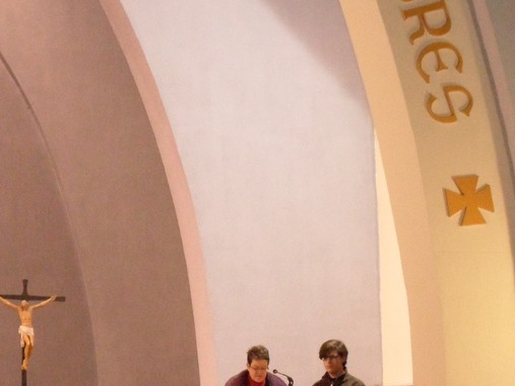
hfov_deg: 19.3
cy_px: 371
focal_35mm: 101
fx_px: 1502
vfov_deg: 14.4
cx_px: 114
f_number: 3.8
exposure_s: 1/45
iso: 640
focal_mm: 8.2
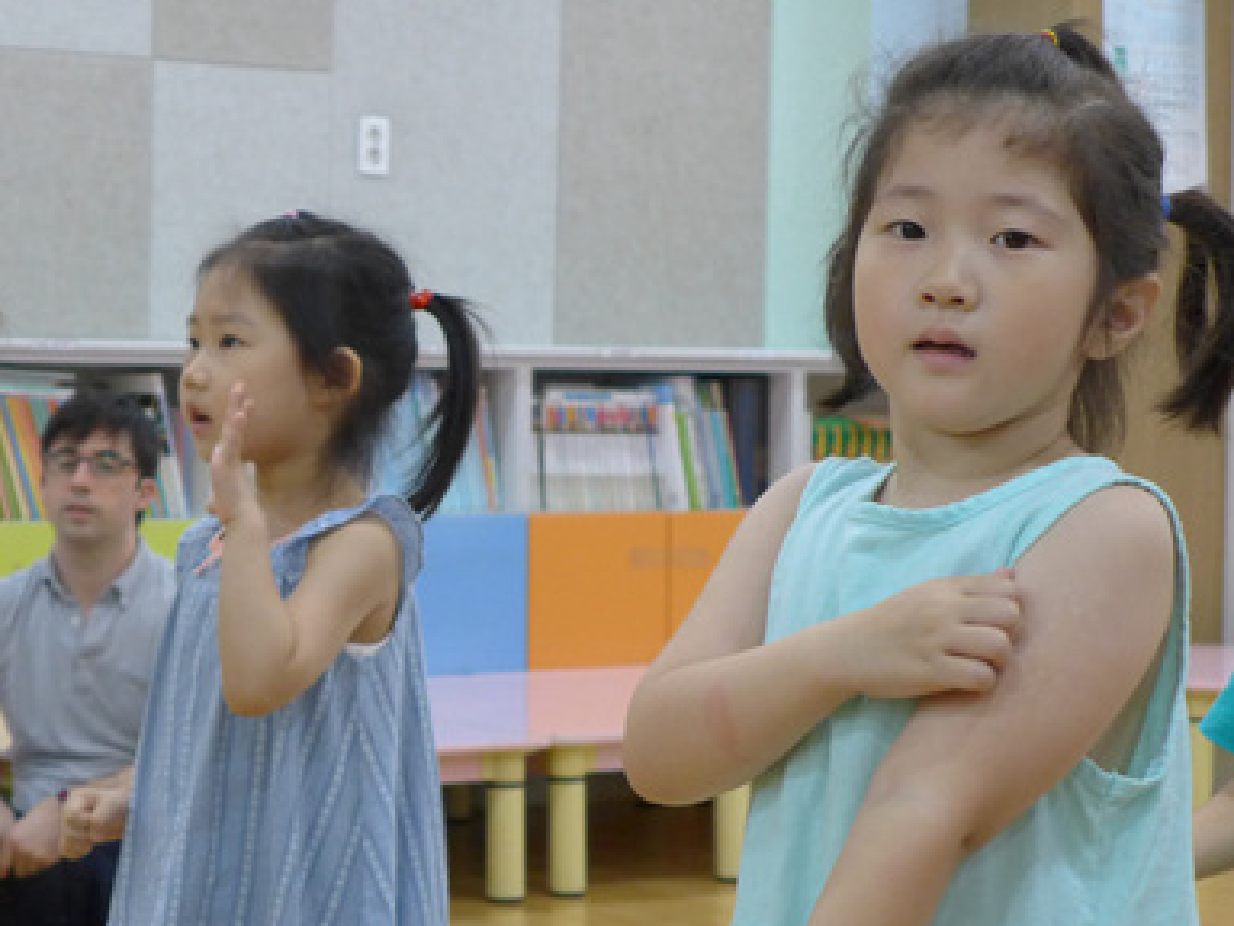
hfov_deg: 19.5
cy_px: 440
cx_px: 353
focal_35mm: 100
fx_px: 3565
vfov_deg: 14.8
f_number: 2
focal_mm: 11.8
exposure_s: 1/200
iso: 400
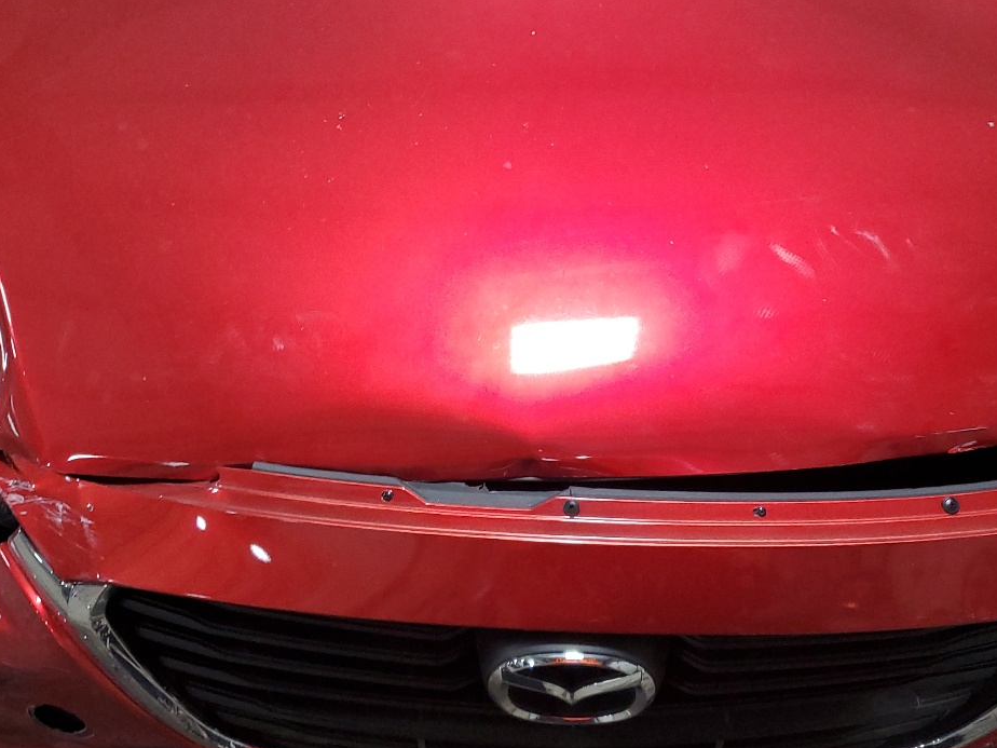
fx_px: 1296
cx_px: 581
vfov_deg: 32.0
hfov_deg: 41.9
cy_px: 278
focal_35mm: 45
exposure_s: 1/60.2
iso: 144
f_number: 1.5
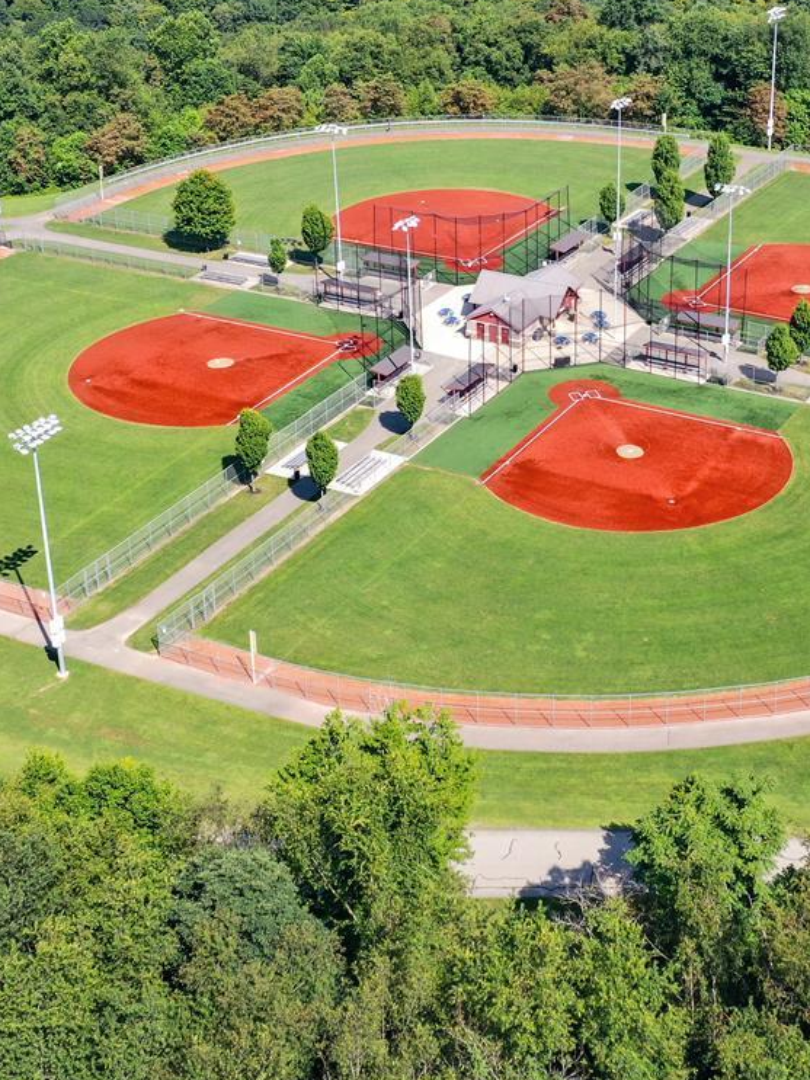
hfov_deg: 25.1
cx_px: 557
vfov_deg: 32.9
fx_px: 1810
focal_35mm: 58
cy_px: 358
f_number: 5
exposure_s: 1/200
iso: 100
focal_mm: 10.26
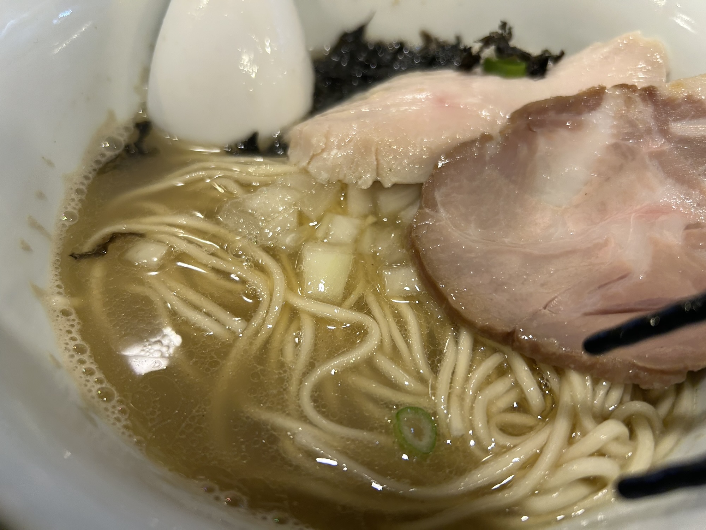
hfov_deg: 67.3
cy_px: 265
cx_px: 353
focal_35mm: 26
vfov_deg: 53.1
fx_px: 530
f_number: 1.5
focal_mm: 5.7
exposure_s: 1/100
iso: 125
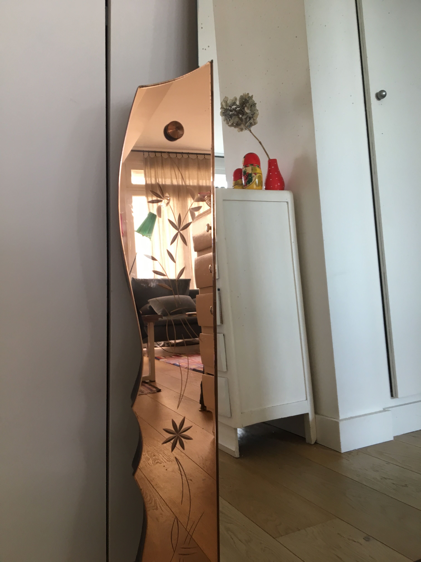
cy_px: 281
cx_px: 210
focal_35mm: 29
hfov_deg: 48.2
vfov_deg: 61.7
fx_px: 470
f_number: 2.2
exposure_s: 1/33
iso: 80
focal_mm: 4.15
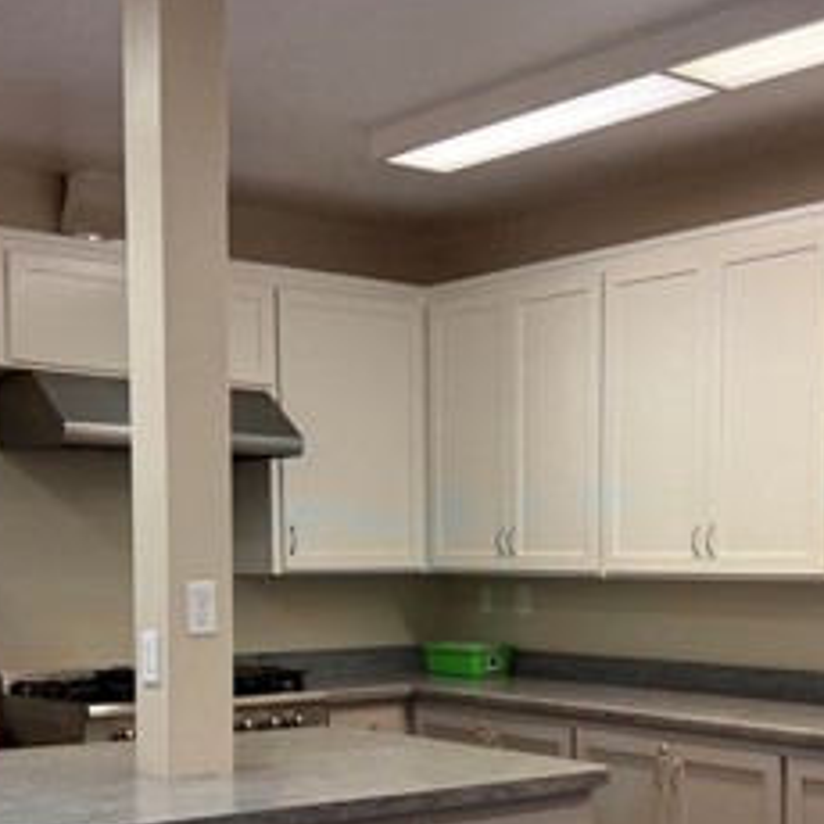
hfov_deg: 29.0
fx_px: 1589
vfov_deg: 28.2
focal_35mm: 59
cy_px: 699
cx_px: 462
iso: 160
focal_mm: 6.76
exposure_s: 1/120
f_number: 1.78
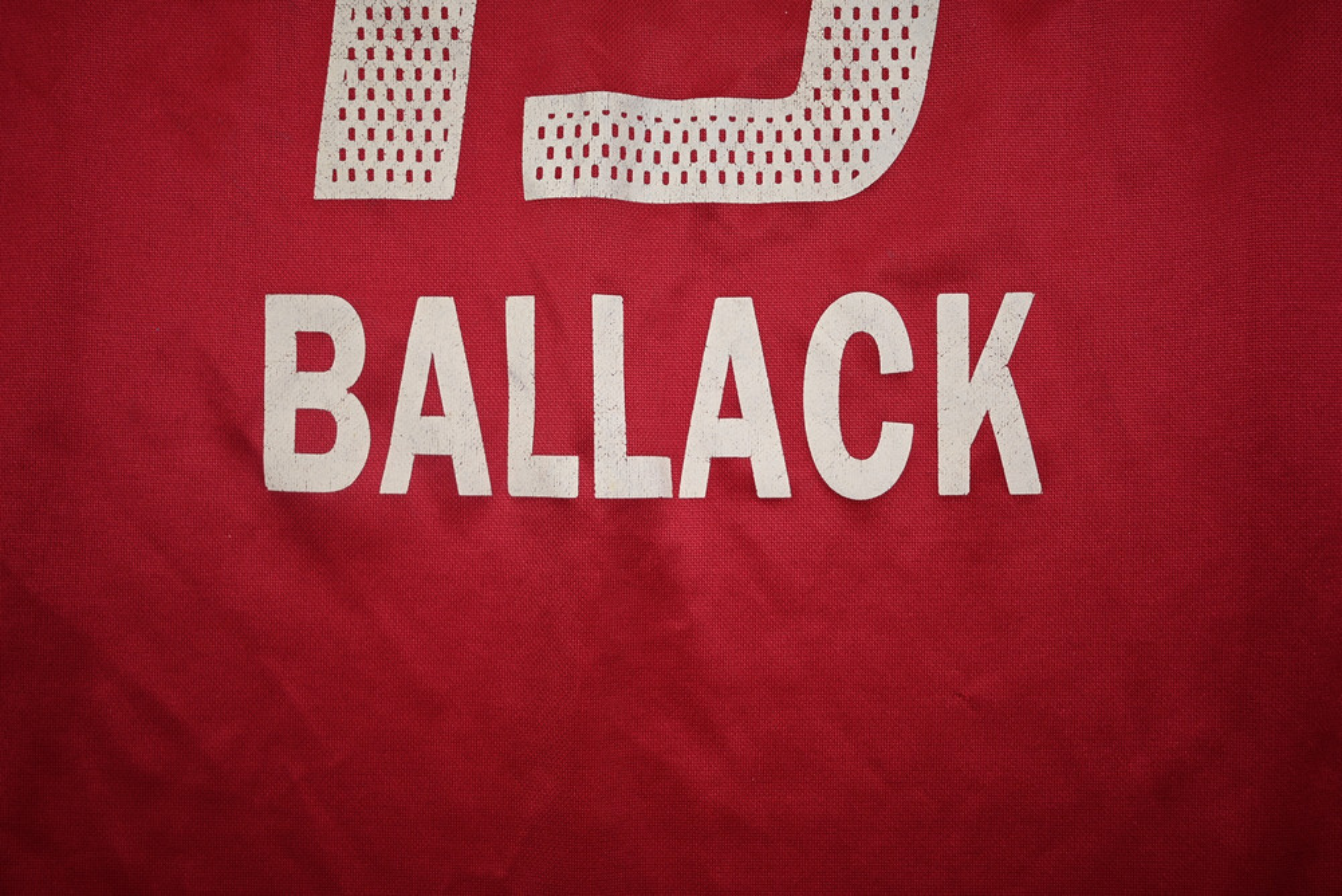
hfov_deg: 53.1
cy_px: 448
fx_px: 1342
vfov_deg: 36.9
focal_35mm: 36
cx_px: 671
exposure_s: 1/125
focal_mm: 36
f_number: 5.3
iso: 200
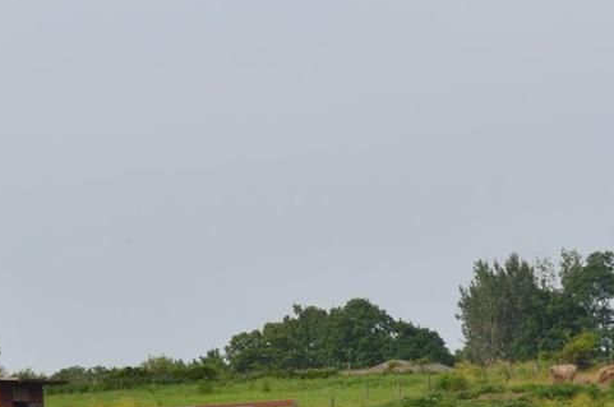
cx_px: 305
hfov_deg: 10.0
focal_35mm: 206
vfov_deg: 6.6
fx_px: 3508
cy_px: 239
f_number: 11
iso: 400
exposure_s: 1/320
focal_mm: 44
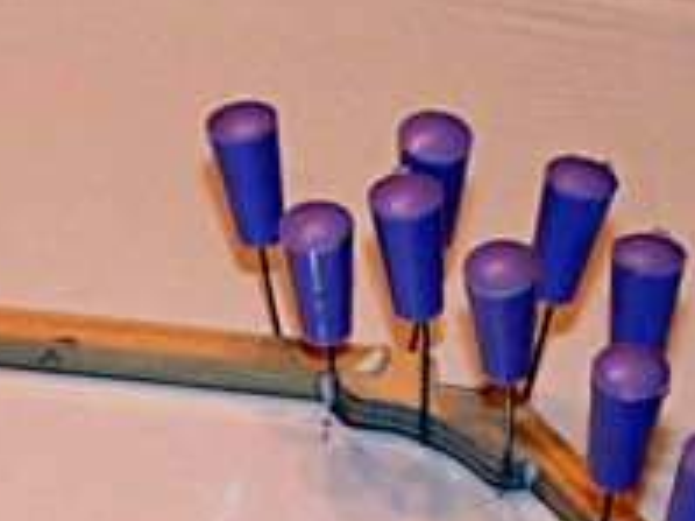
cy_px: 710
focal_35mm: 238
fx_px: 4776
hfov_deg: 8.3
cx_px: -14
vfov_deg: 6.2
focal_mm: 12.1
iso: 200
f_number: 3.2
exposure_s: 1/40
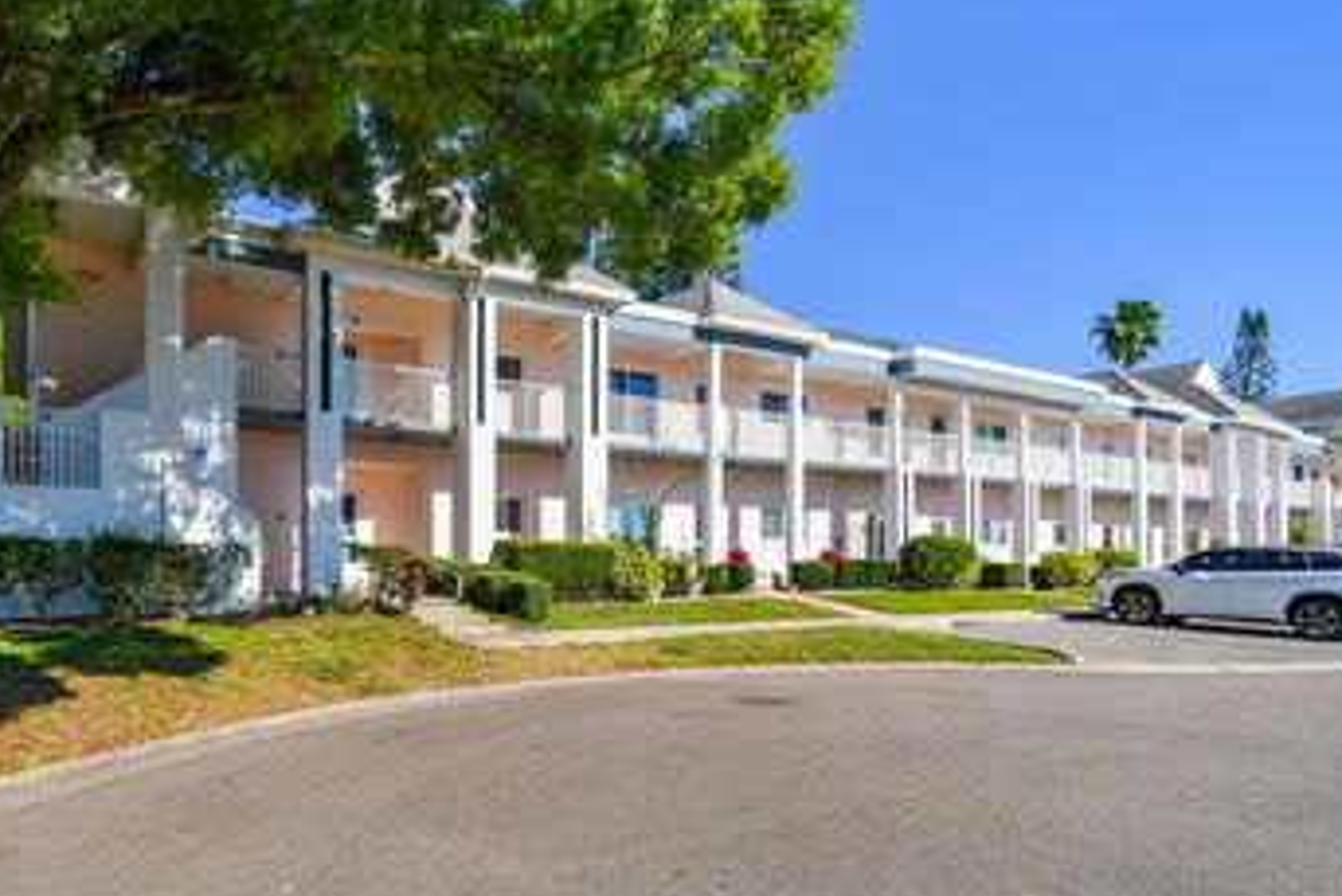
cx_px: 458
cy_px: 552
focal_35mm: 21
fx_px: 783
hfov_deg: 78.8
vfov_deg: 58.9
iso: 100
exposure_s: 1/640
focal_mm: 10
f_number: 7.1
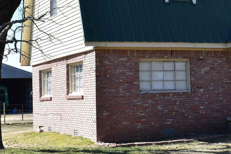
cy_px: 56
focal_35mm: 89
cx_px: 206
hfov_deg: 22.4
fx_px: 571
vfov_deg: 15.3
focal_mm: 22
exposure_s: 1/400
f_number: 11
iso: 400
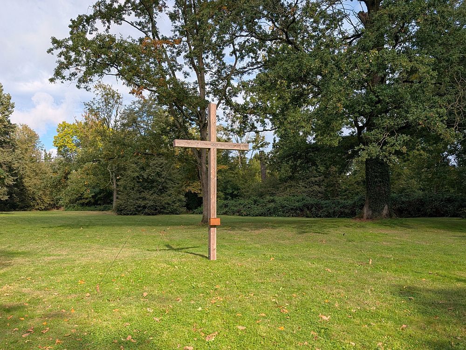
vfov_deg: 56.8
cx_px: 233
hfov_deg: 71.6
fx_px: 323
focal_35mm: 24
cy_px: 175
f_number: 1.68
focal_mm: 6.9
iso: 22
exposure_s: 1/814
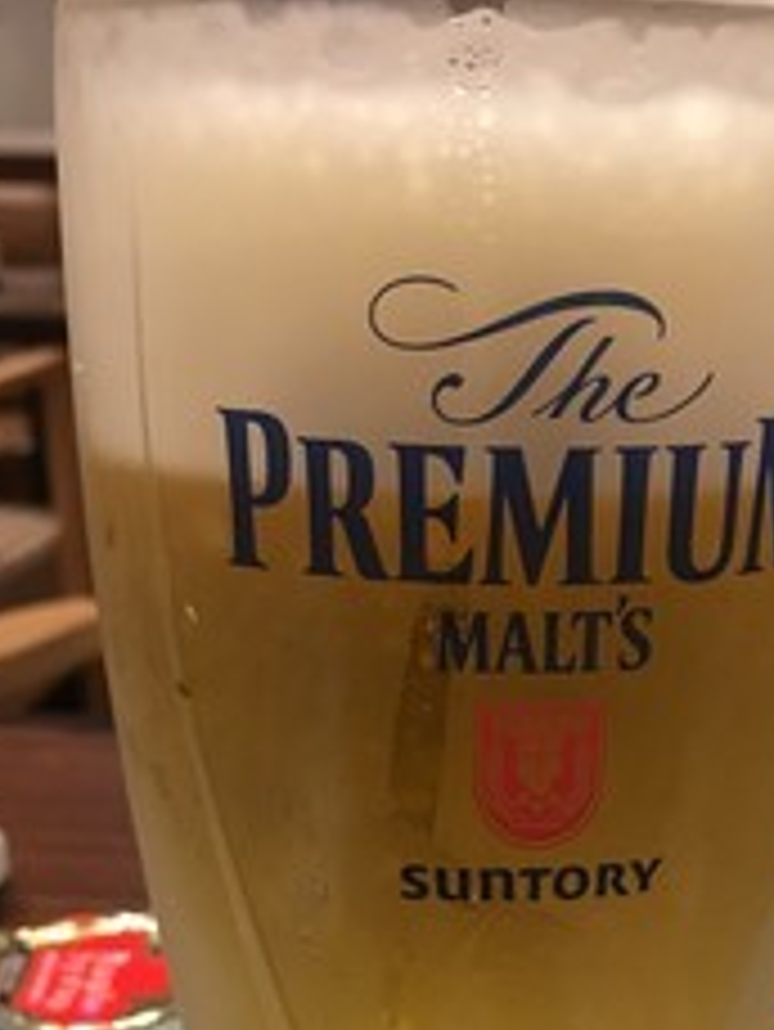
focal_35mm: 57
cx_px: 513
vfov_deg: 32.6
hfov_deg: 25.6
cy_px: 864
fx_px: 1698
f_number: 2.2
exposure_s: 1/33
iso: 80
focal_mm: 4.15
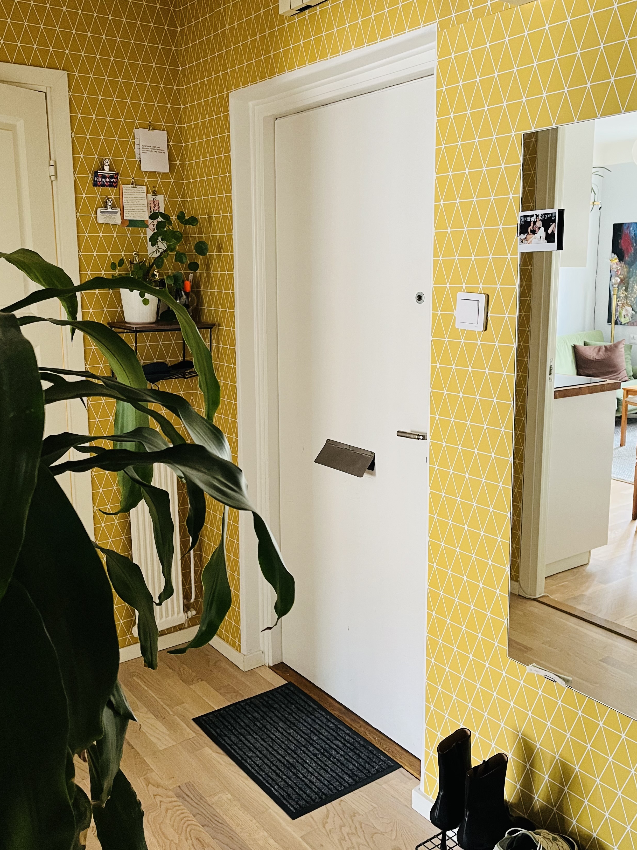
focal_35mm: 32
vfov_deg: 56.8
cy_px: 395
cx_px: 304
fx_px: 785
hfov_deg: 44.1
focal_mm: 5.1
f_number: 1.6
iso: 250
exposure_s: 1/60
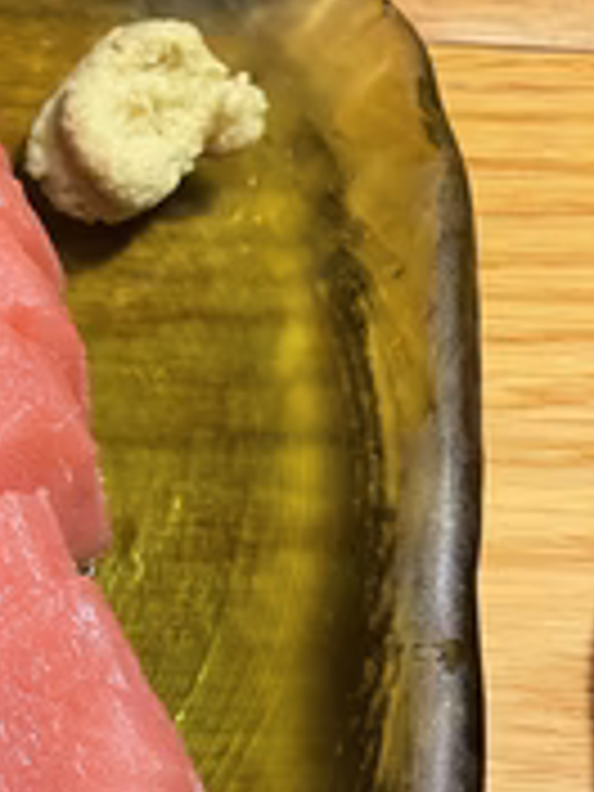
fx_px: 2700
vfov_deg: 16.6
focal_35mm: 118
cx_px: -76
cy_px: 252
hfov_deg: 12.3
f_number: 2
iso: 160
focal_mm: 6
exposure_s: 1/50
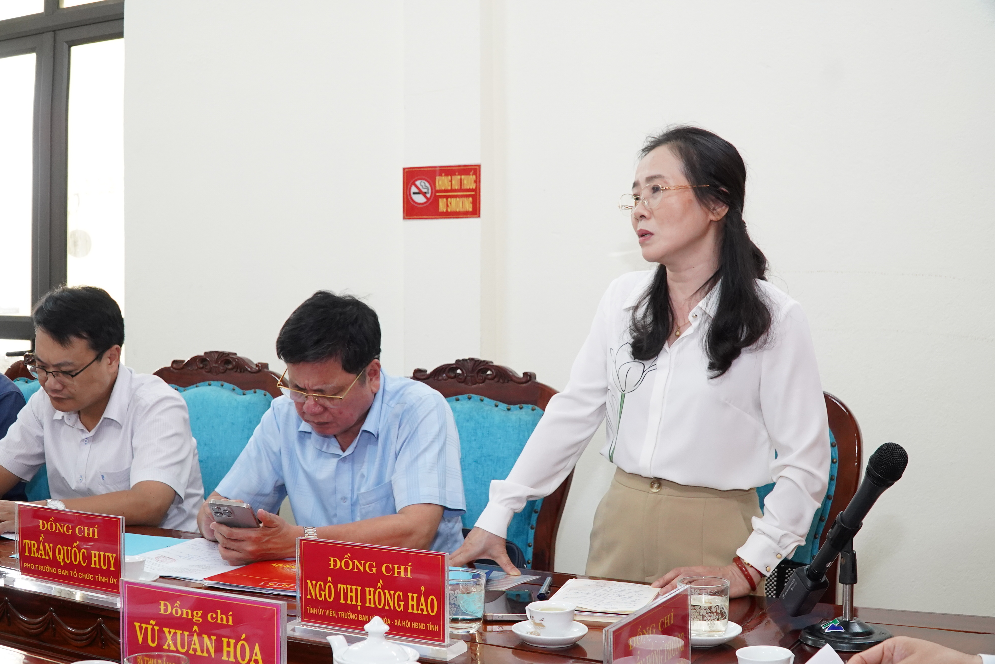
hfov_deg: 48.5
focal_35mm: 40
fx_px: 1105
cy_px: 332
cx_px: 498
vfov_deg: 33.4
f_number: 6.3
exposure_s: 1/80
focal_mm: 27
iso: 2500
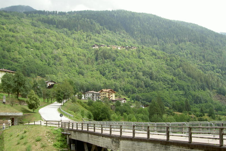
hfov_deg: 47.4
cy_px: 75
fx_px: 257
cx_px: 113
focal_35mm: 41
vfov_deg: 32.7
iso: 50
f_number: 4.7
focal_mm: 8
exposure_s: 1/200
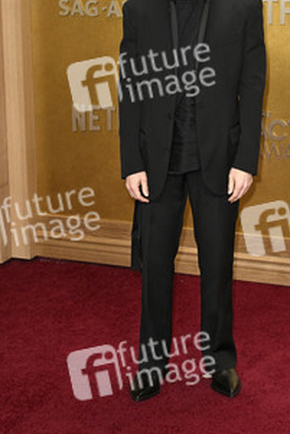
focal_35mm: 69
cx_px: 183
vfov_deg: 29.1
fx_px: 833
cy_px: 150
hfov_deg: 19.7
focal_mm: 52
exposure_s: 1/320
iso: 2500
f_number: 5.6
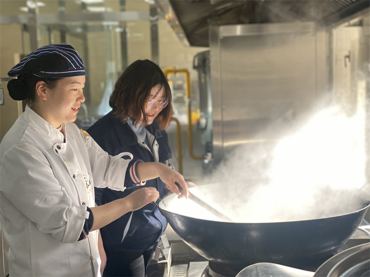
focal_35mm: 52
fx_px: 556
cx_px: 185
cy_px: 138
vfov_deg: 28.0
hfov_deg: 36.8
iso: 80
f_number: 2
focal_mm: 6
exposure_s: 1/122
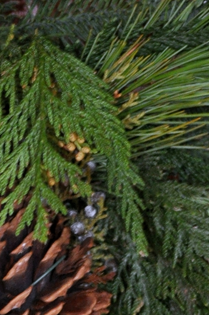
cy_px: 233
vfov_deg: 5.9
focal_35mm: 350
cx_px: -31
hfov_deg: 3.9
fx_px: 3055
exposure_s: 1/60
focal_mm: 52
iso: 800
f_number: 4.5
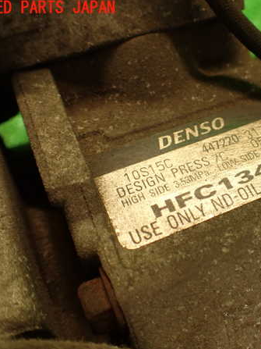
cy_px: 174
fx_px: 432
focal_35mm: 43
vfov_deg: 43.9
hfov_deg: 32.7
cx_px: 207
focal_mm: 5.79
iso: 200
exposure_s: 1/40
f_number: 2.4
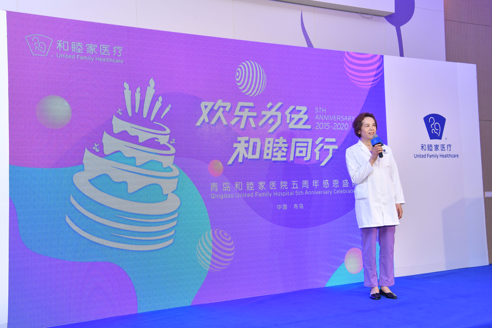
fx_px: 574
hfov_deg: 46.4
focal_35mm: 42
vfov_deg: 31.9
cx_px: 246
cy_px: 164
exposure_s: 1/160
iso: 2000
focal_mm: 42
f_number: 9
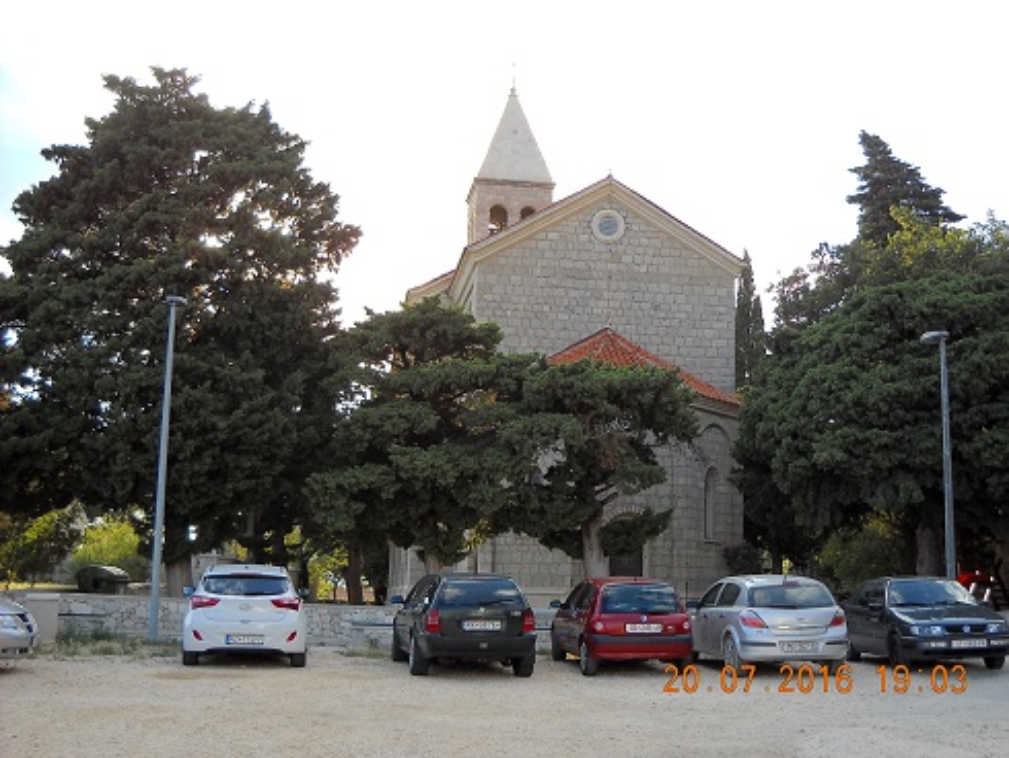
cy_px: 379
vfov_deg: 30.3
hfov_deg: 39.6
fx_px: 1400
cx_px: 504
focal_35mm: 48
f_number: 3.3
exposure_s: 1/192
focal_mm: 7.88
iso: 64
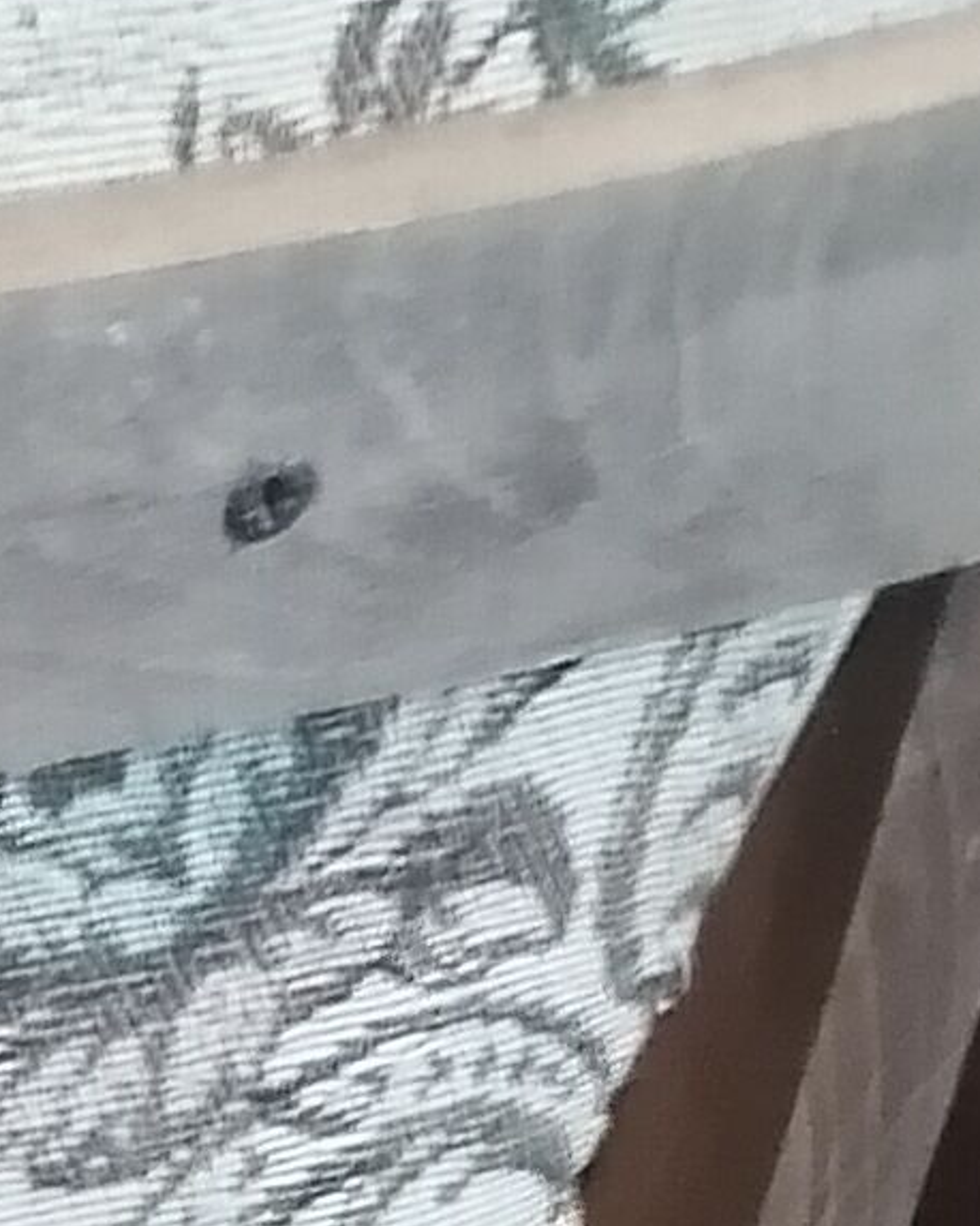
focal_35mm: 184
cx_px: -1016
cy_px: 4044
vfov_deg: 8.3
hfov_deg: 8.0
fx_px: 6675
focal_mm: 5.3
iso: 800
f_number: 1.8
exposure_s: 1/25
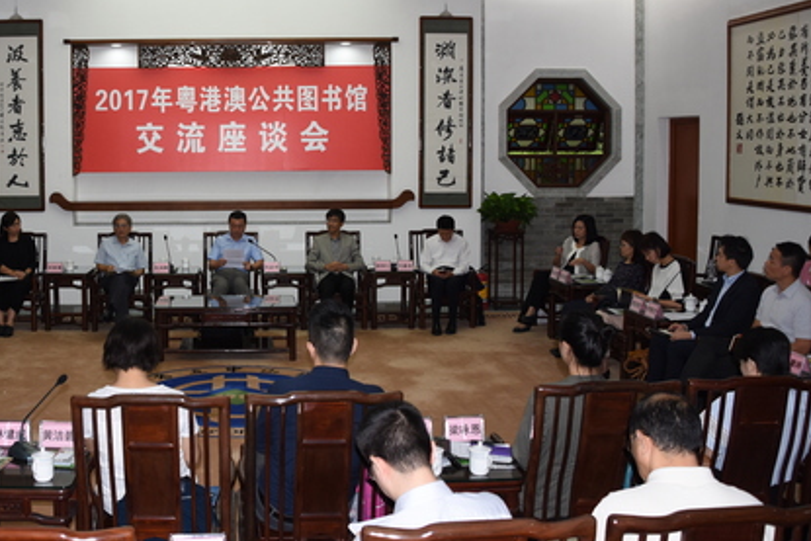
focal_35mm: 39
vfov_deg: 33.9
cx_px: 242
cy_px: 180
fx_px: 879
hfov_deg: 48.3
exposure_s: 1/125
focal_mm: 18
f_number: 4.5
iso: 500
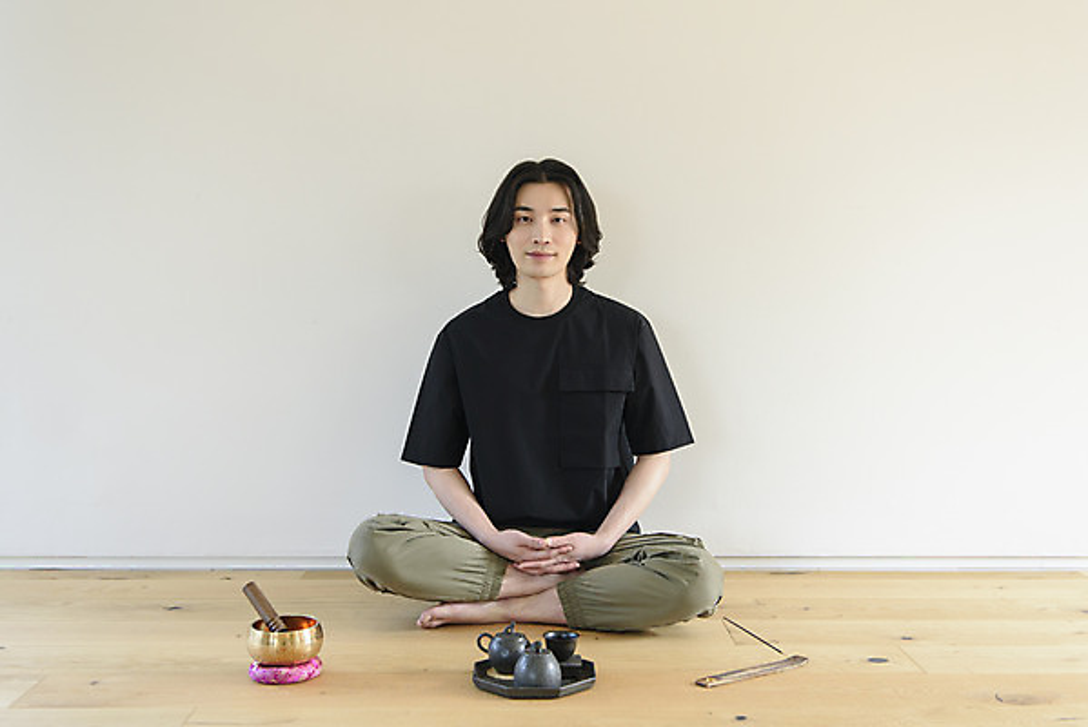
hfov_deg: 46.4
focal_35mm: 42
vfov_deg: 31.9
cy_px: 364
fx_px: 1270
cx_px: 544
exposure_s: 1/160
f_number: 3.5
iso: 800
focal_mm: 42
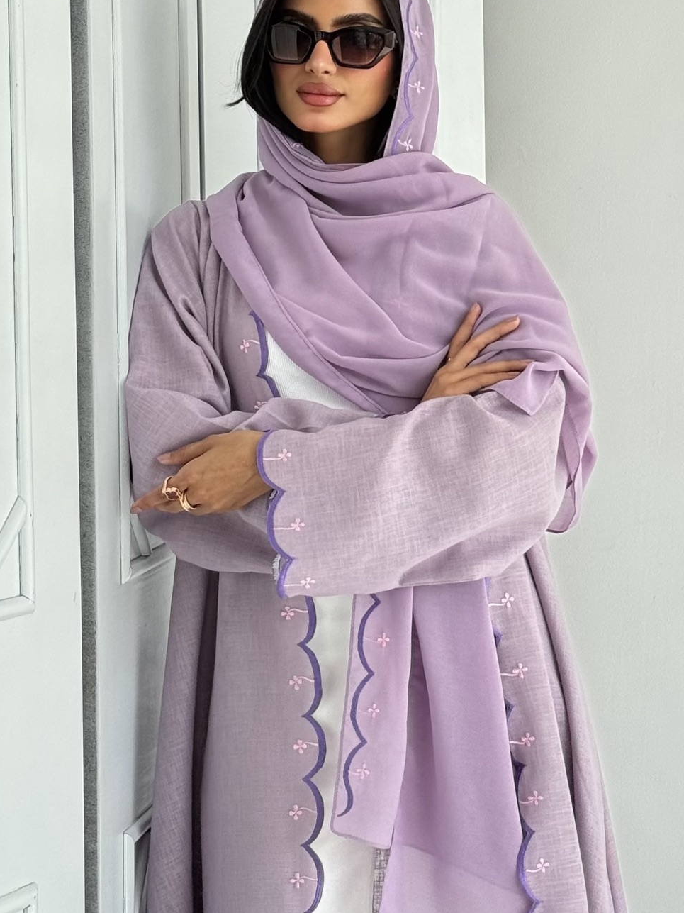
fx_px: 1212
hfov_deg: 31.5
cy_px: 489
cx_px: 338
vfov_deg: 41.2
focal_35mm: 46
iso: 64
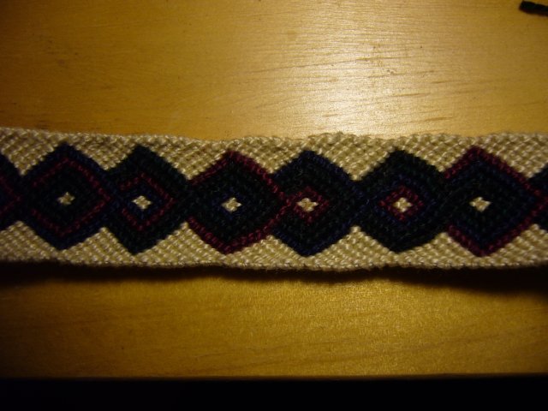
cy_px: 206
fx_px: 554
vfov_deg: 40.7
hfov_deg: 52.6
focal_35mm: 35
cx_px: 274
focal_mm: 5.8
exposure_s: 1/100
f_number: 2.8
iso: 100
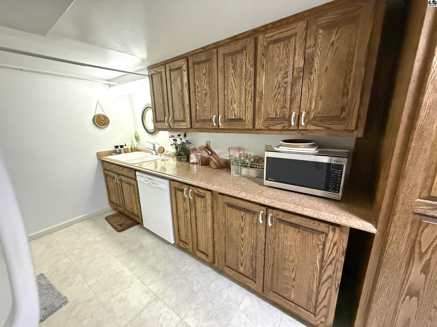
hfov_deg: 102.1
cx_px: 218
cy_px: 164
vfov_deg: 85.7
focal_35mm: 14
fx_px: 177
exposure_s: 1/60
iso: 800
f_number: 2.2
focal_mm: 2.22
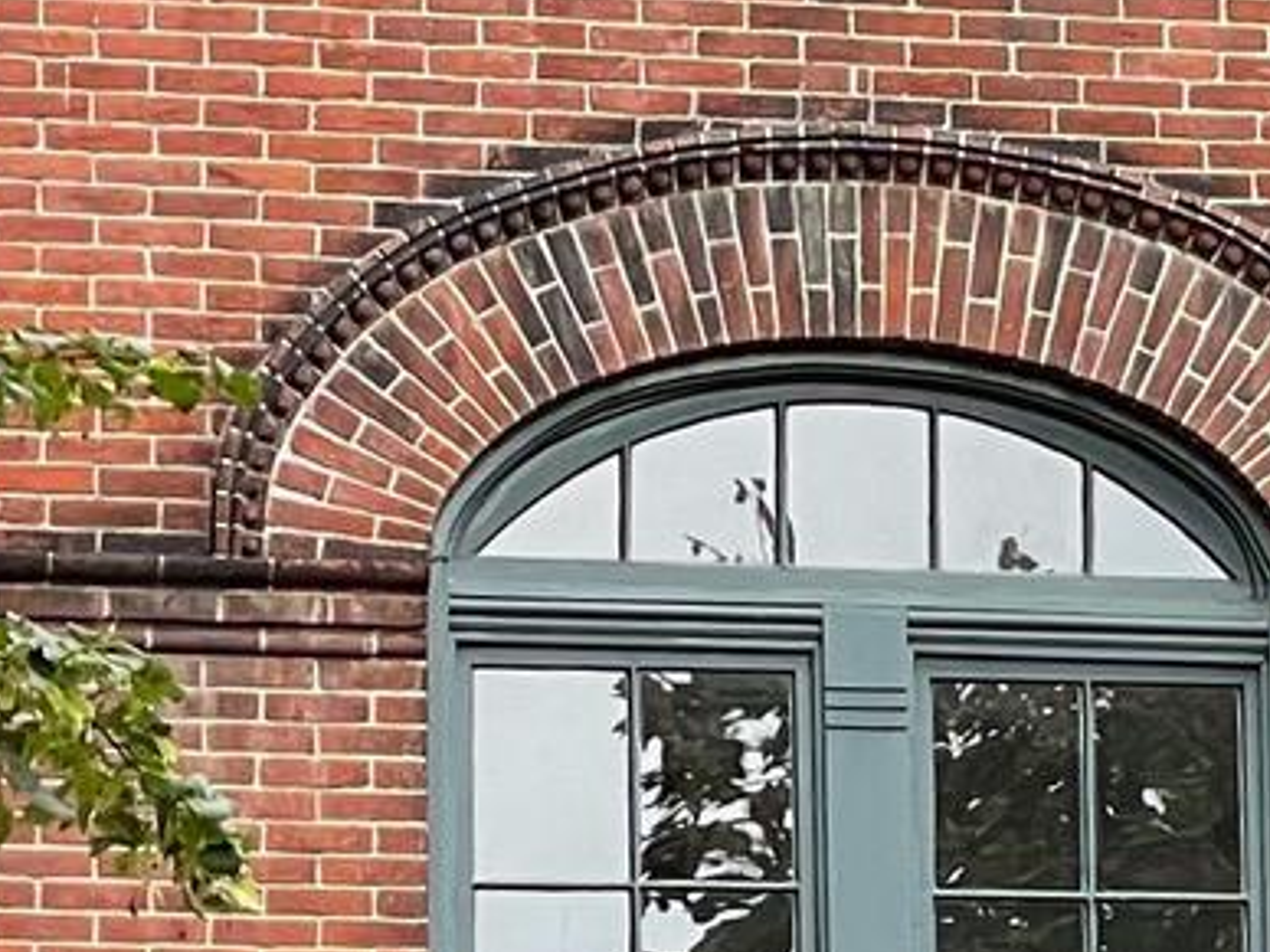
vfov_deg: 5.4
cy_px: 947
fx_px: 10053
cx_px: 2204
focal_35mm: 274
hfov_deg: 7.1
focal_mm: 6
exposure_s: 1/147
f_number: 2
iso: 25
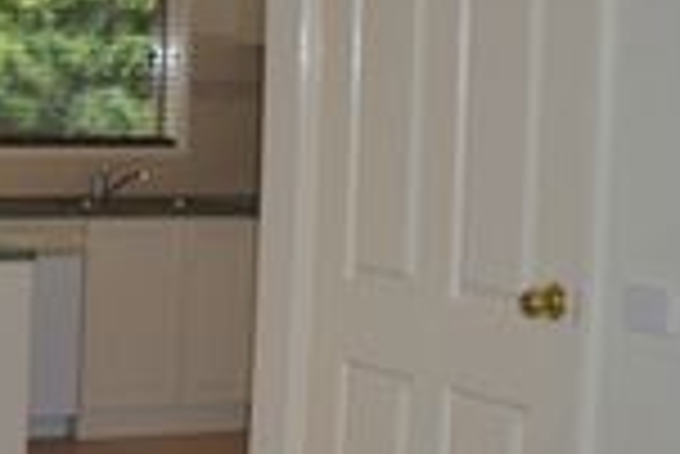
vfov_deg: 11.3
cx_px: -365
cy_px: 173
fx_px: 2288
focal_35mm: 121
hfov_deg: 15.5
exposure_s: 1/125
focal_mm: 26
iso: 360
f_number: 4.2
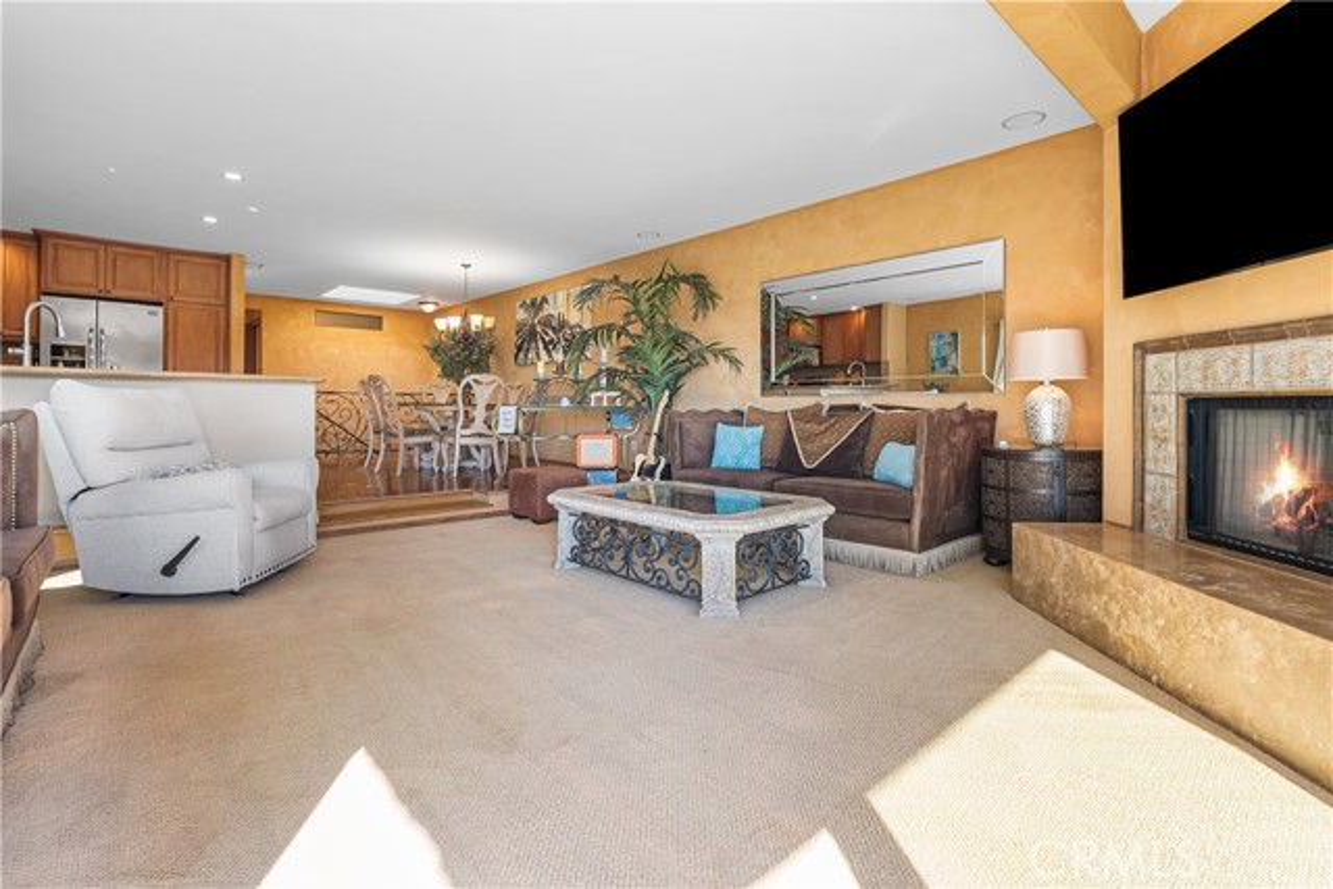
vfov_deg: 73.8
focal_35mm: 16
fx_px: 593
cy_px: 444
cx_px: 666
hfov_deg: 96.7
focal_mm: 16
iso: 100
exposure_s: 1/1.67
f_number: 8
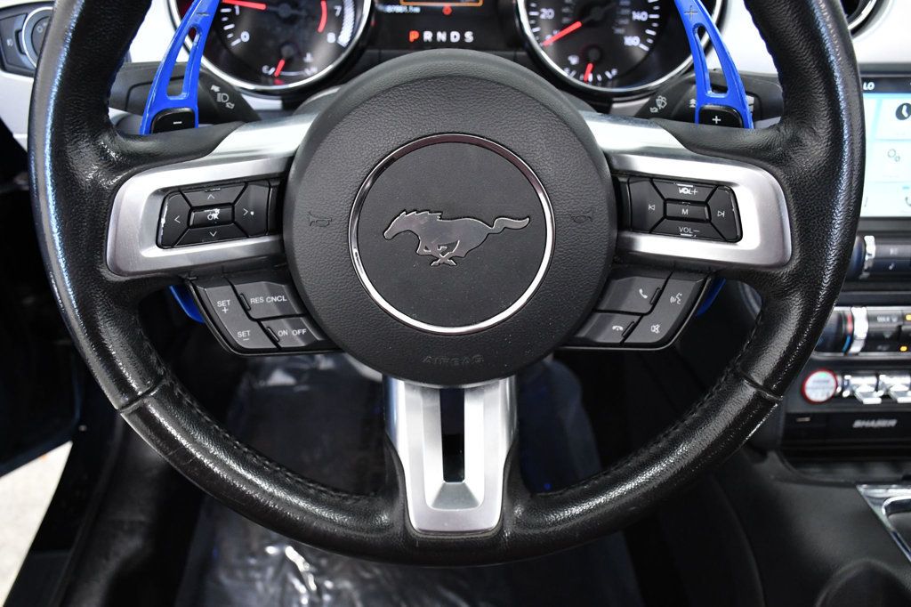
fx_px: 835
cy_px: 304
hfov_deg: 57.2
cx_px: 456
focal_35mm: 33
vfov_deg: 39.9
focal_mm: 22
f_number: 5.6
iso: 2500
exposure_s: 1/125
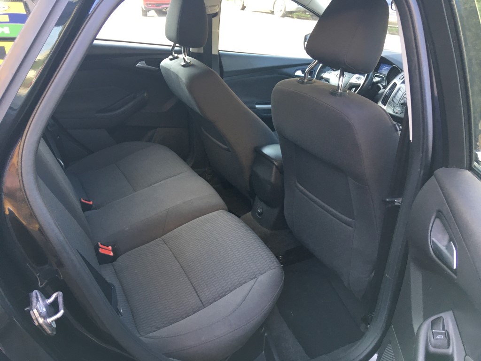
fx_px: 403
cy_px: 180
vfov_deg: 48.2
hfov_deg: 61.7
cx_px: 240
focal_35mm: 29
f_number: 2.2
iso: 40
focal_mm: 4.15
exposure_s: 1/30
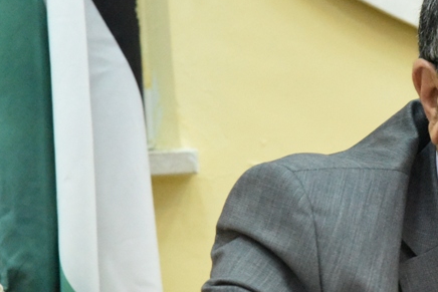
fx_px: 3432
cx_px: 442
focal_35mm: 282
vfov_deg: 4.9
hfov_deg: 7.3
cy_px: 193
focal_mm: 120
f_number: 8
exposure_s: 1/250
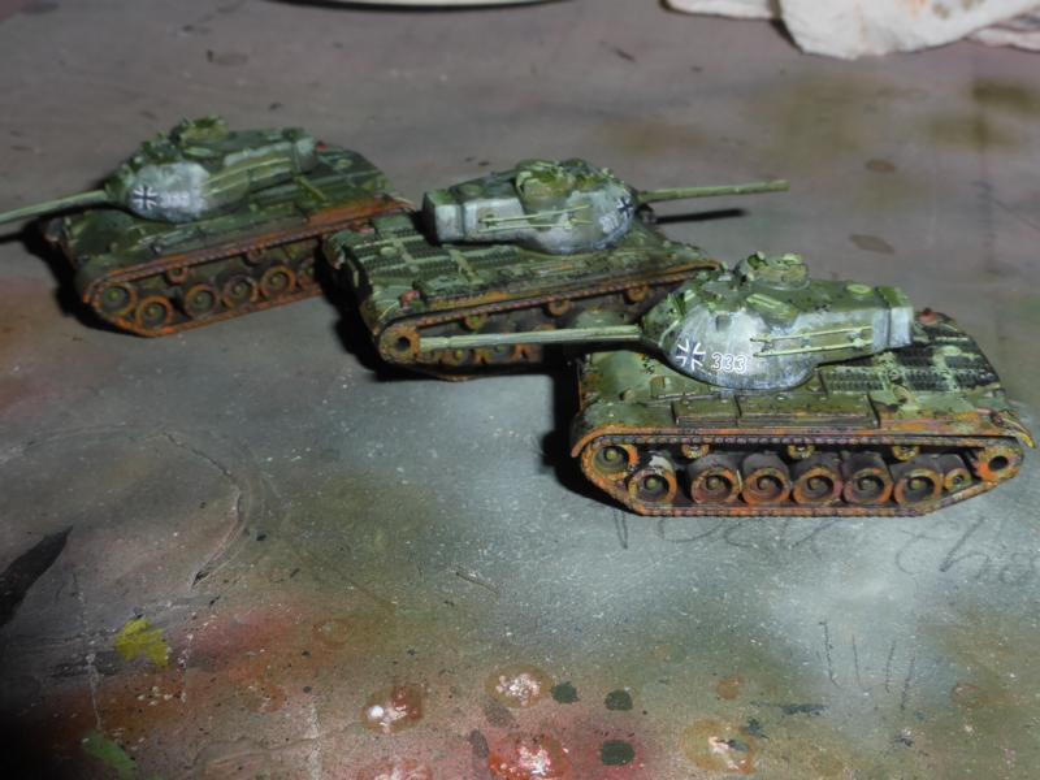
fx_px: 1172
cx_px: 520
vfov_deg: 36.8
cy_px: 390
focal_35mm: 39
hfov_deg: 47.9
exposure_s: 1/800
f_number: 8
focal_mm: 6.9
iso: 100
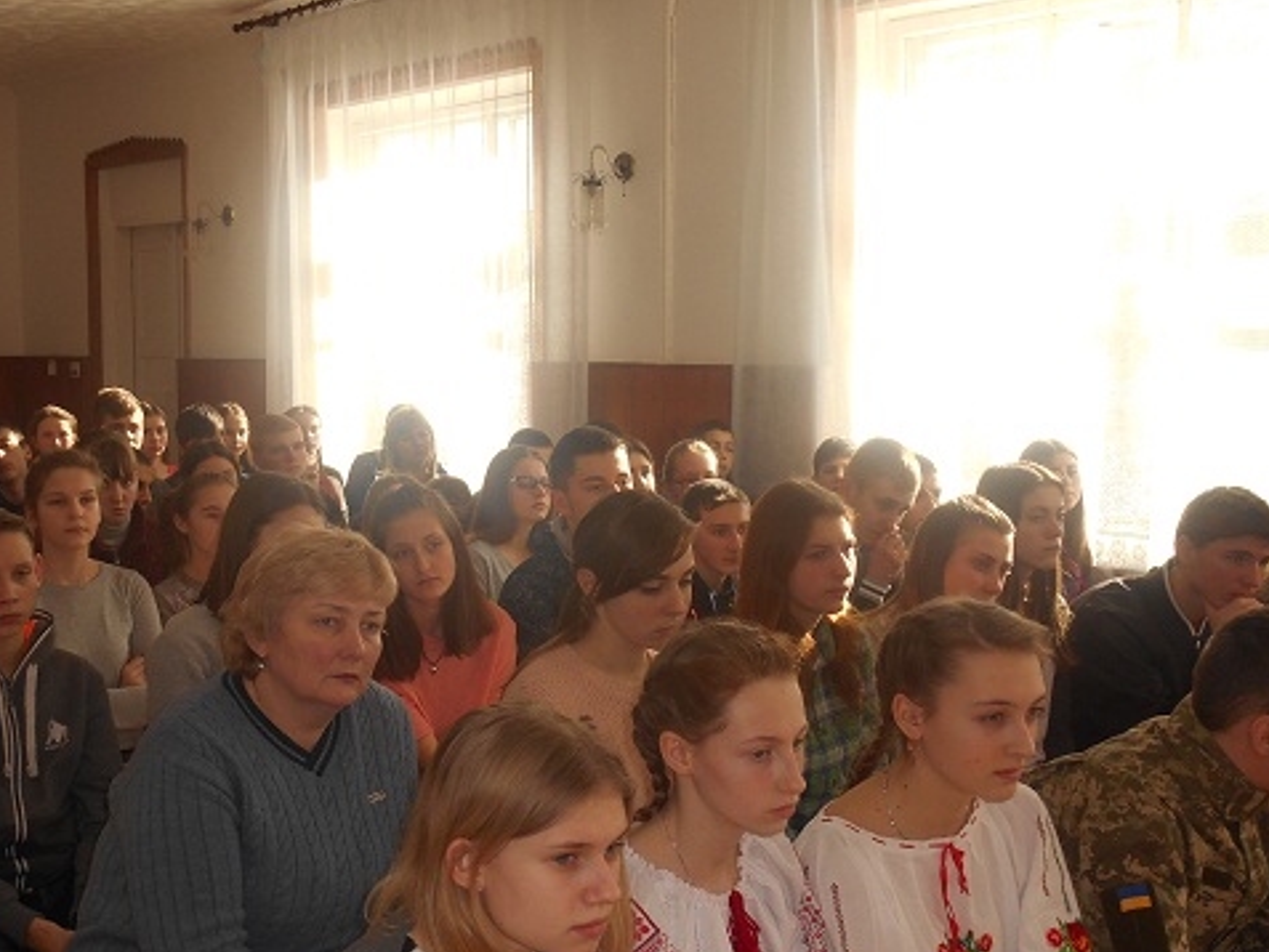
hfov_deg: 42.7
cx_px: 492
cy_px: 553
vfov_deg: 32.8
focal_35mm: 44
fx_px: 1613
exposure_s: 1/80
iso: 80
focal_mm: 6.3
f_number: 3.7
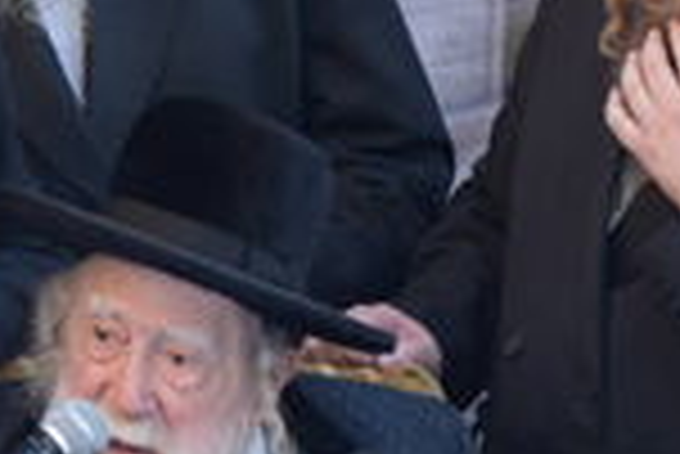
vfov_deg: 1.8
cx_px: 23
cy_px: 308
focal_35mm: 745
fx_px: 14085
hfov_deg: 2.8
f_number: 6.3
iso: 320
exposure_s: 1/125
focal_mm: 110
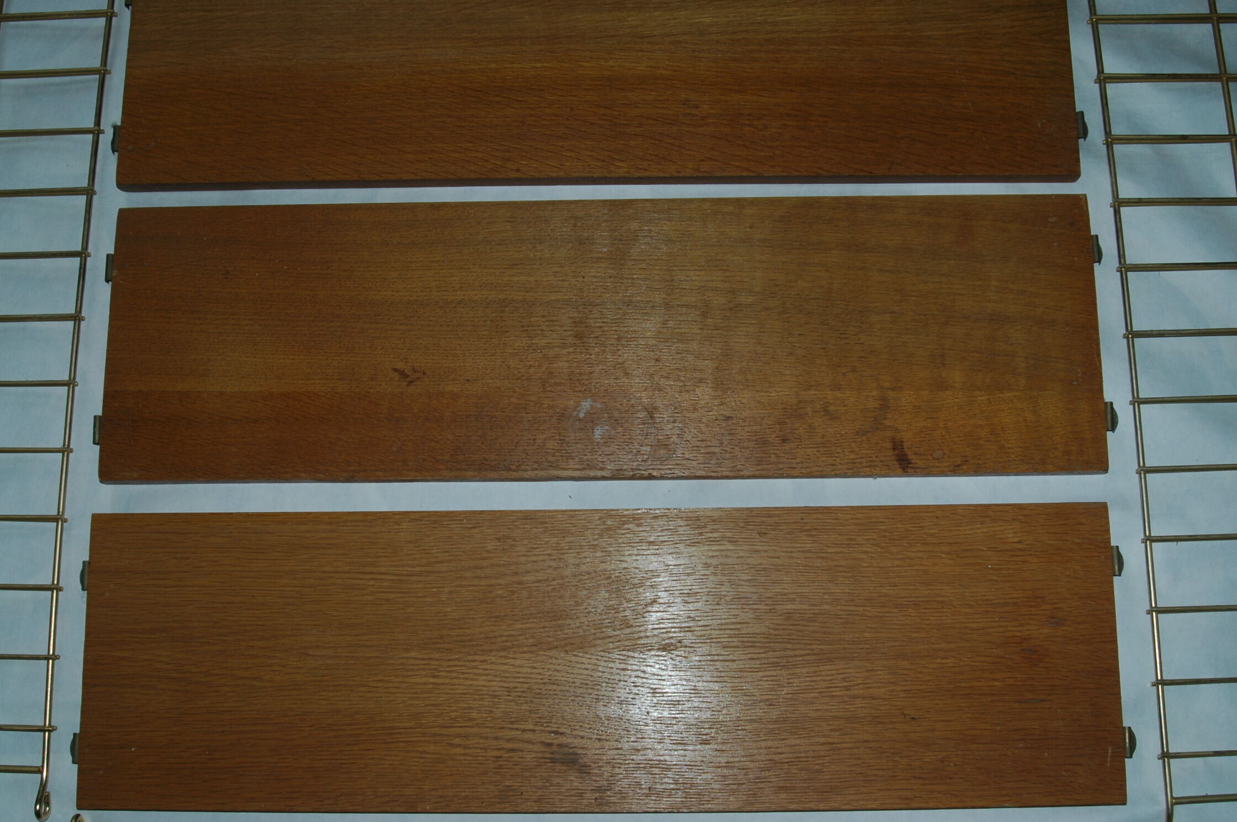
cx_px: 618
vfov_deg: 31.8
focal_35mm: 42
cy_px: 411
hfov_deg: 46.4
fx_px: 1441
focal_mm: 28
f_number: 5.6
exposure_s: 1/125
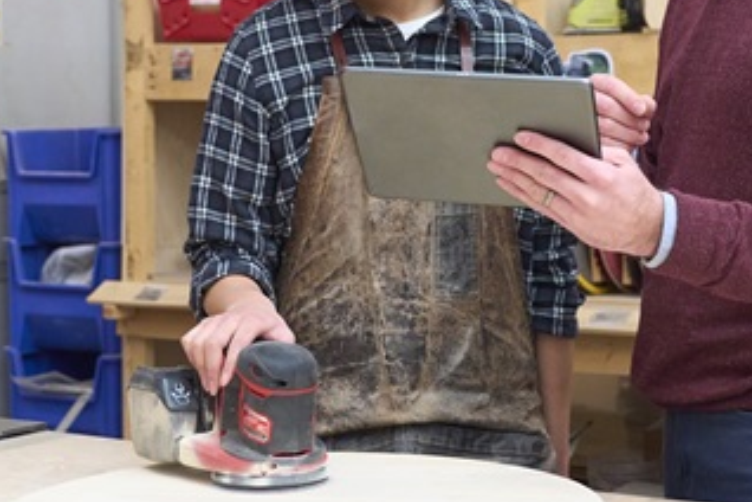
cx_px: 499
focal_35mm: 93
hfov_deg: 21.8
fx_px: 1943
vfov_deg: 14.6
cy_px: 105
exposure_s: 1/160
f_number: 4
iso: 2000
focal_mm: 37
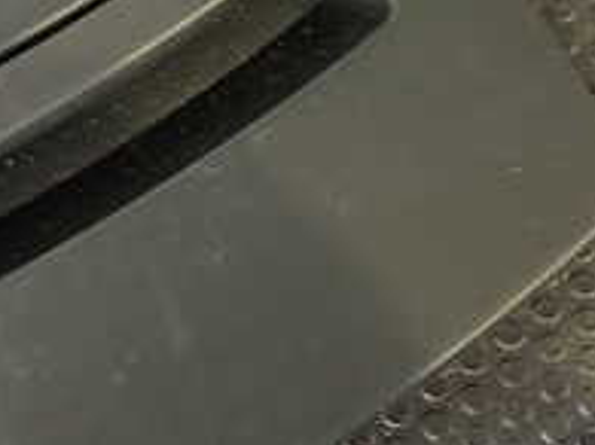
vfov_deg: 19.0
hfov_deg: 24.4
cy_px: 98
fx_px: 1323
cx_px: 21
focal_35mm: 77
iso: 320
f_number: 2
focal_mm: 4.5
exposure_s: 1/30
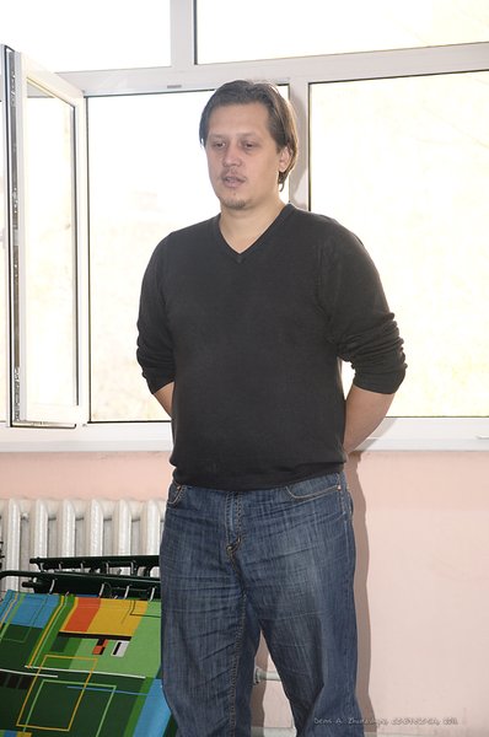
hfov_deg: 13.0
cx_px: 244
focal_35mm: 105
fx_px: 2147
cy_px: 368
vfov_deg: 19.5
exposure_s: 1/60
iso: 400
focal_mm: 70
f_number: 6.3
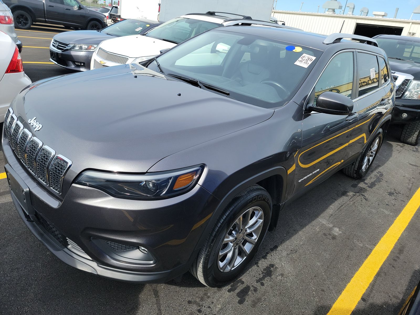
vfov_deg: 56.8
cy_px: 158
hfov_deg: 71.6
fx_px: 291
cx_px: 210
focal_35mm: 24
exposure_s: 1/454
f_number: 1.8
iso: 50
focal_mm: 6.7
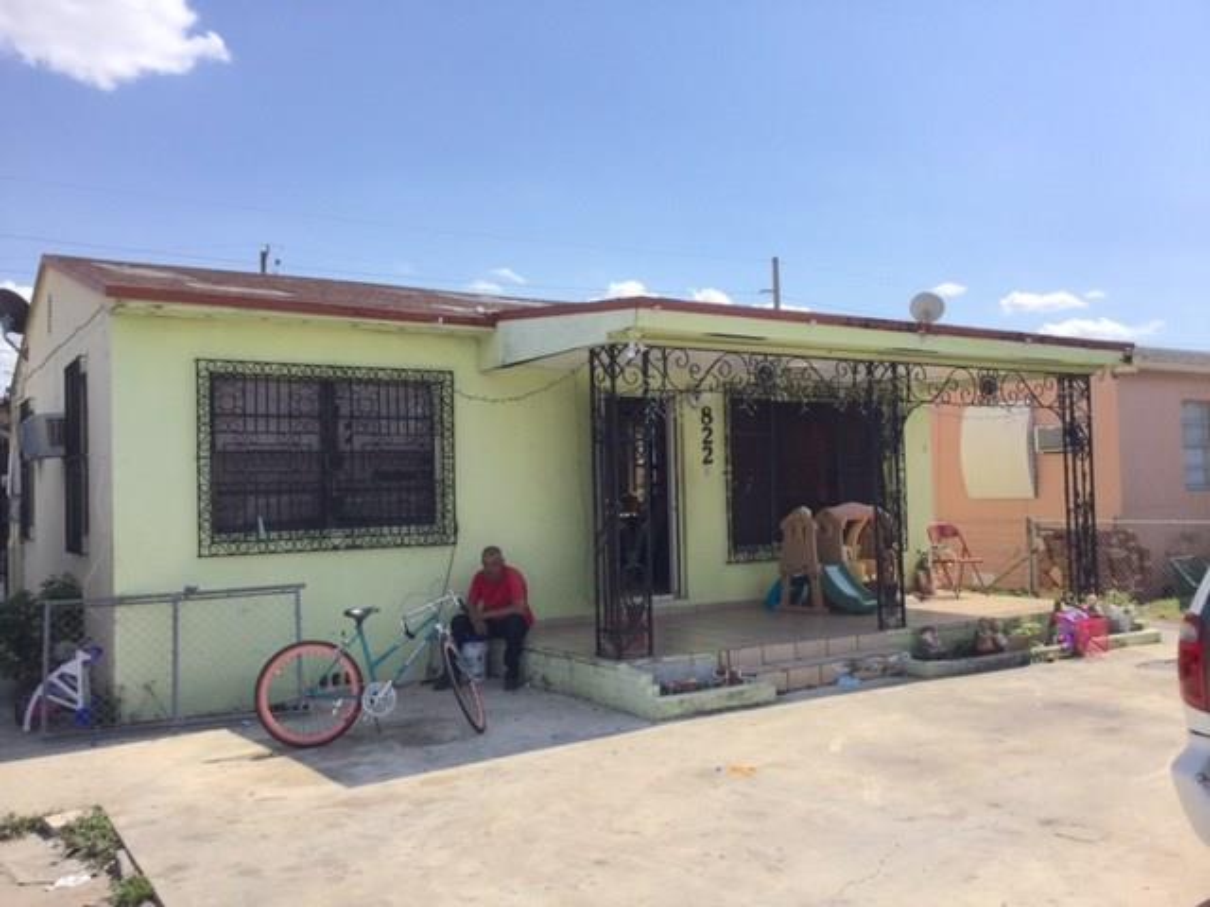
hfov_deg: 58.4
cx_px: 605
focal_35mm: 31
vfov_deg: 45.4
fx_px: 1084
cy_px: 454
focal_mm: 3.3
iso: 25
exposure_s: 1/1597
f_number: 2.4
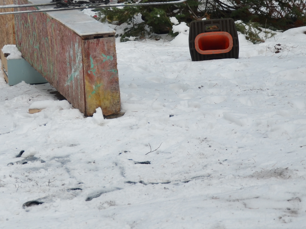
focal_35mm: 175
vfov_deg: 8.4
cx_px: 45
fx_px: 1547
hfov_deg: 11.2
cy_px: 10
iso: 220
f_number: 5.6
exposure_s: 1/125
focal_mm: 48
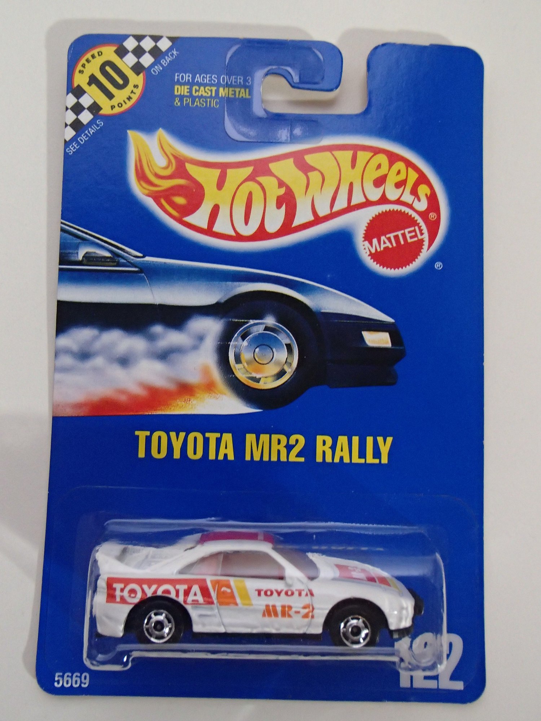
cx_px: 270
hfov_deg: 38.7
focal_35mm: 37
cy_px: 360
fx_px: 771
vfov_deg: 50.1
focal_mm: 6.64
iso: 800
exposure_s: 1/80
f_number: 4.7
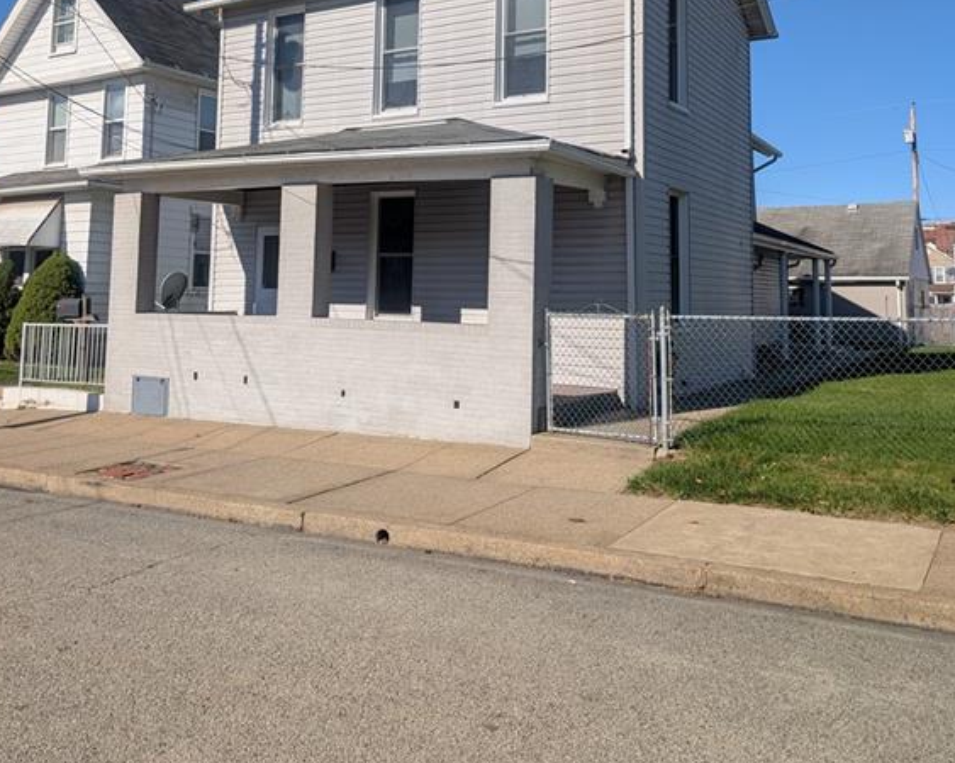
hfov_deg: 55.7
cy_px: 178
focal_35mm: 32
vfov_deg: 44.1
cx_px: 470
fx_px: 904
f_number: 1.68
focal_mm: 6.9
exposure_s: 1/1672
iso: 18
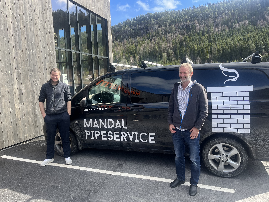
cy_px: 101
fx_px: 202
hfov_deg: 67.3
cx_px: 134
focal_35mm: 26
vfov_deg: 53.1
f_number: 1.6
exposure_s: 1/1186
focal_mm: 5.1
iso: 50
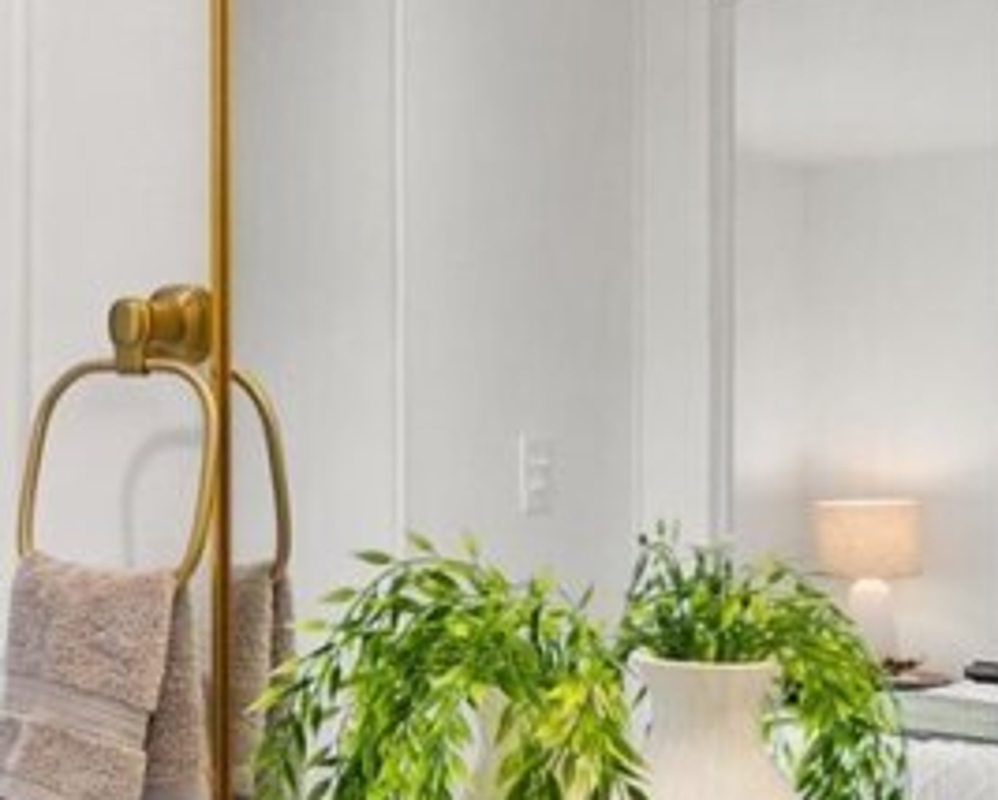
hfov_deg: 28.0
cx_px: -198
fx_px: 1744
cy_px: 533
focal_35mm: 59
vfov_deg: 25.7
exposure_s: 1/60
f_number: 7.1
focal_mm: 12
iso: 80
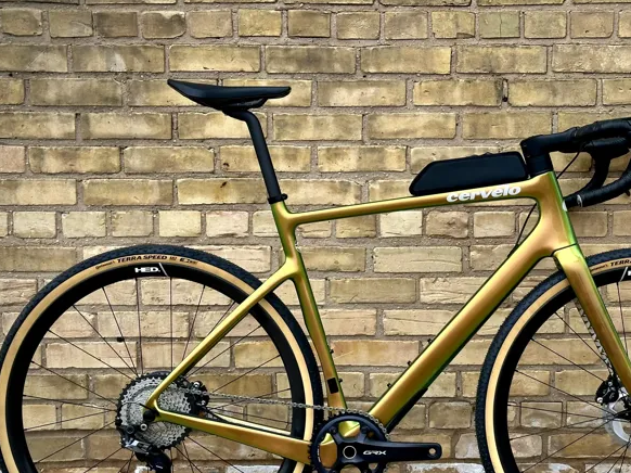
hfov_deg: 29.3
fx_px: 1203
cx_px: 405
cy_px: 302
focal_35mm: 66
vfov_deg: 22.2
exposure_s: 1/484
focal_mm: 6.86
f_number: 1.78
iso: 64
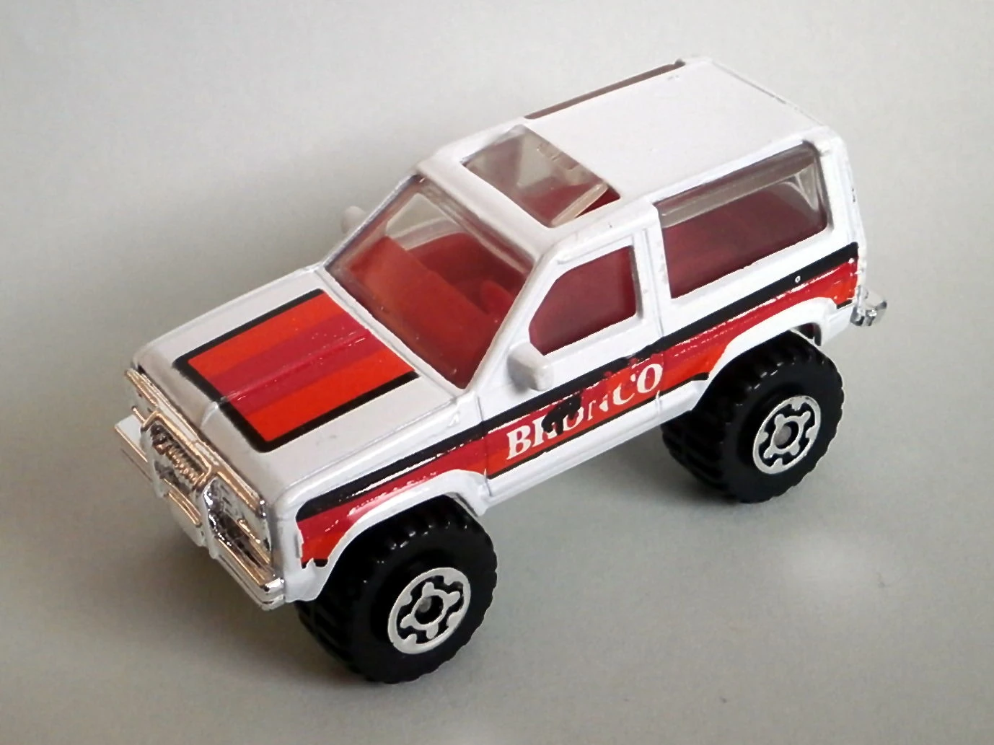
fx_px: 1349
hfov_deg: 40.4
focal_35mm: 47
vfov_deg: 30.9
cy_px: 372
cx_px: 497
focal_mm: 8.3
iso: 320
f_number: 3.4
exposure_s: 1/40
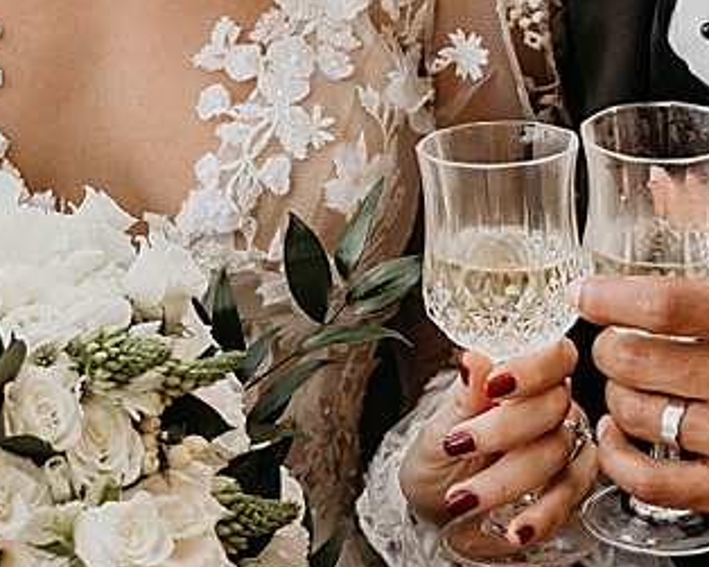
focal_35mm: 180
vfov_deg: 8.5
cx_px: 210
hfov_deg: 10.7
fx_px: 3776
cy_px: -177
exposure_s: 1/200
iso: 160
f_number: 2.8
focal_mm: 43
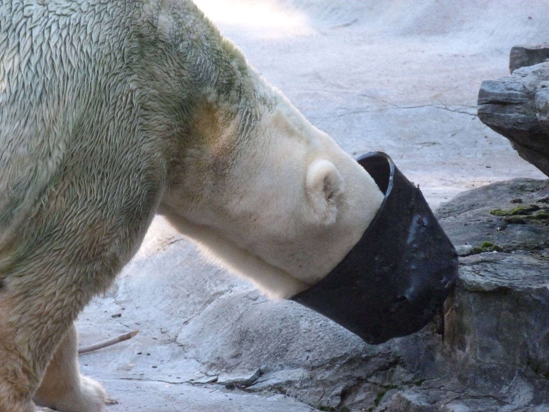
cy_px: 206
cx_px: 274
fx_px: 4710
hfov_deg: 6.7
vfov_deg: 5.0
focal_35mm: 297
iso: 800
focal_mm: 53.5
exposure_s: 1/320
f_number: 4
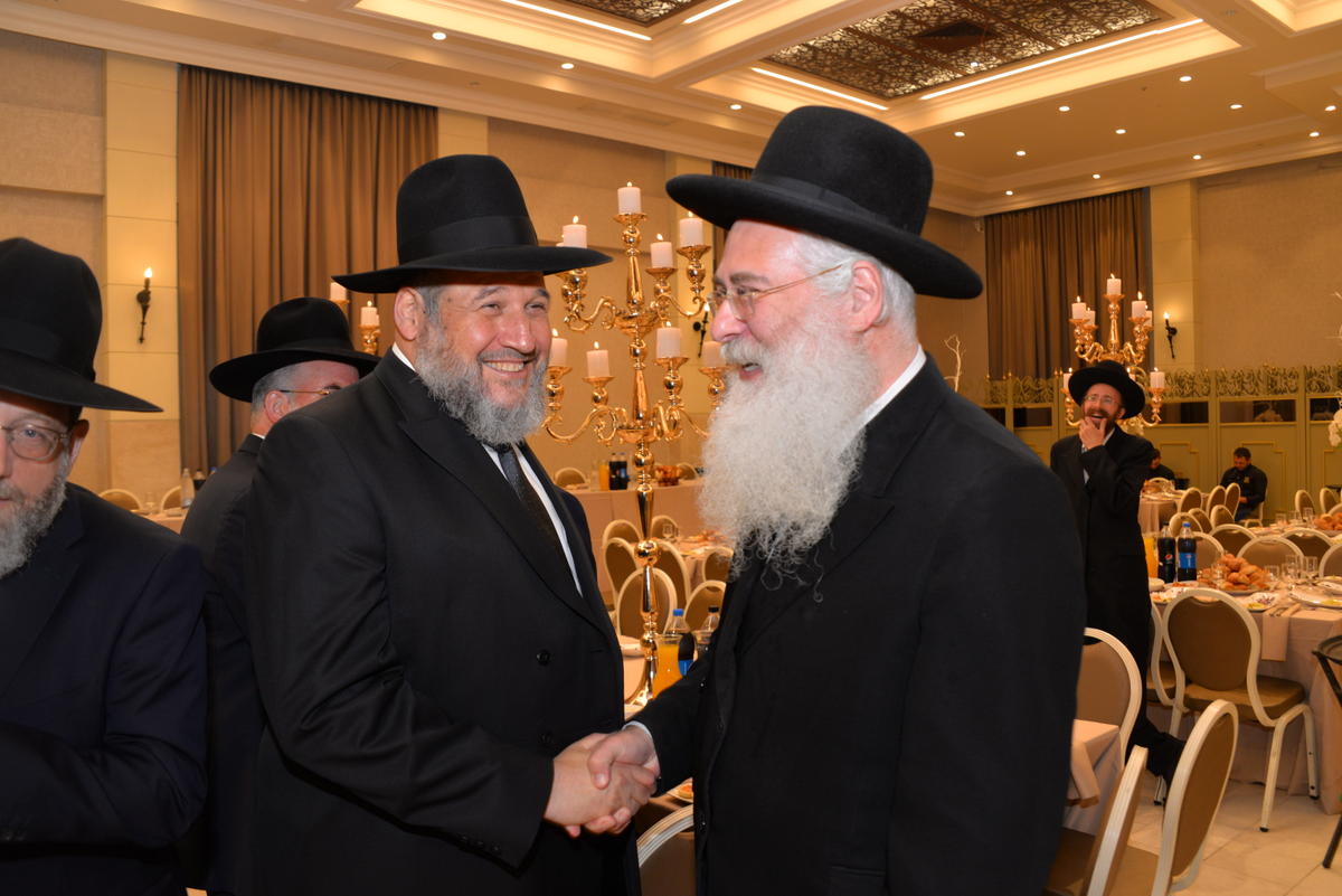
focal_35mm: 28
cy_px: 448
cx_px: 671
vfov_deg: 46.4
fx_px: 1044
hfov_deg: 65.5
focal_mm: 28
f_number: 5.6
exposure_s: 1/60
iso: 400
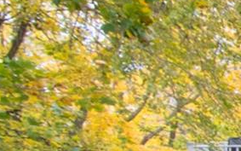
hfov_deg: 9.4
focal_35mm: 122
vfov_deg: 10.7
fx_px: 799
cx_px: 854
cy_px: 133
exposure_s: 1/100
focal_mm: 11
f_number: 8
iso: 640
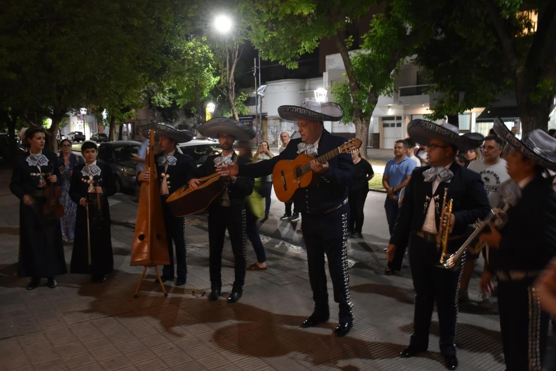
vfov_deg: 43.6
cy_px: 186
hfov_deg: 61.9
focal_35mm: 30
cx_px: 278
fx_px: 463
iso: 1250
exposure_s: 1/8
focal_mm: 20
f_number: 3.5
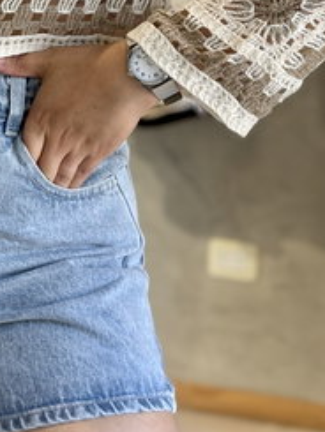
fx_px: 1413
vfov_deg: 17.0
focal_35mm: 113
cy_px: 1
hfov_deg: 13.0
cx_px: 14
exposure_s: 1/50
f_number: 1.6
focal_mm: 5.96
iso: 50
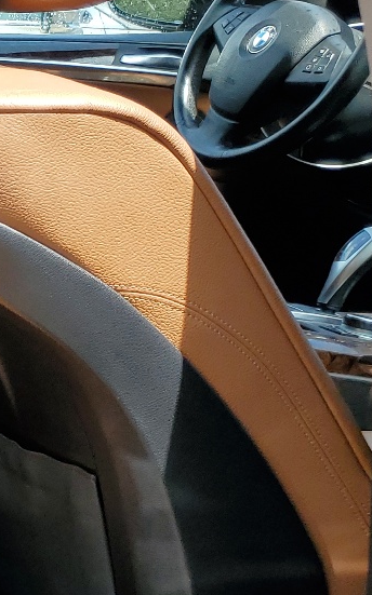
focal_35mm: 80
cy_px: 371
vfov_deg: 25.8
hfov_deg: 13.1
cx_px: -464
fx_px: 1299
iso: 50
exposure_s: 1/625
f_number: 1.5
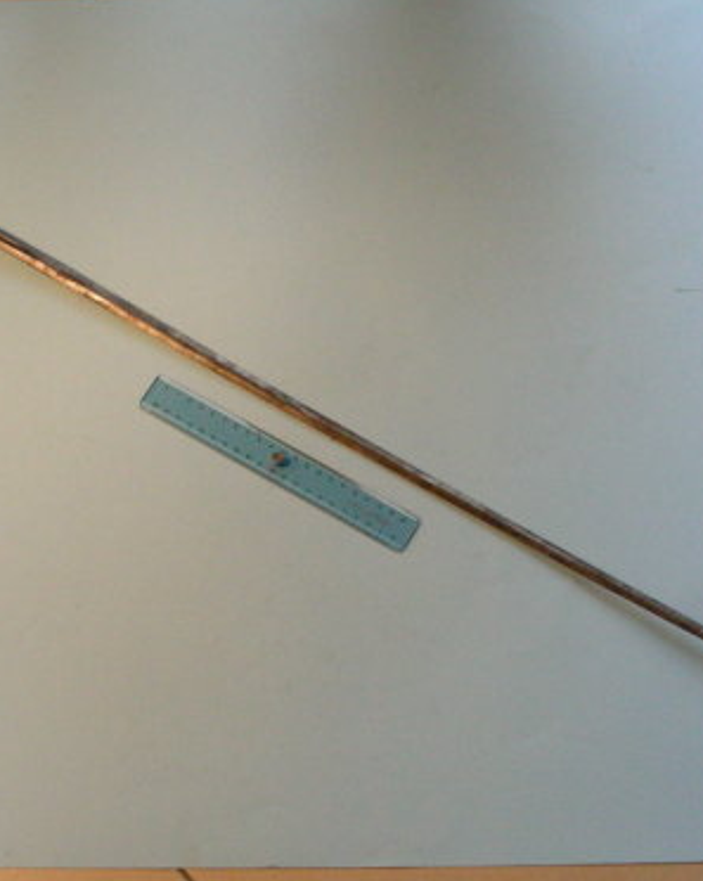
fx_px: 1640
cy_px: 439
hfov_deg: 24.2
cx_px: 308
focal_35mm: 63
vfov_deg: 30.0
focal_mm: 8
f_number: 4
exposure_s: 1/225
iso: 400
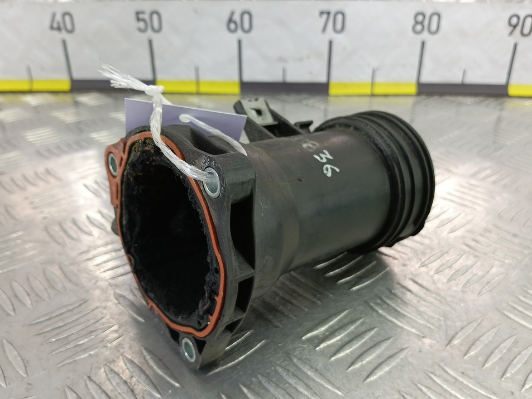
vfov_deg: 48.2
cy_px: 213
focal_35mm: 29
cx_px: 267
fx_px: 446
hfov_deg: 61.7
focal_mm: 4.11
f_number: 1.6
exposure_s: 1/50
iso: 156
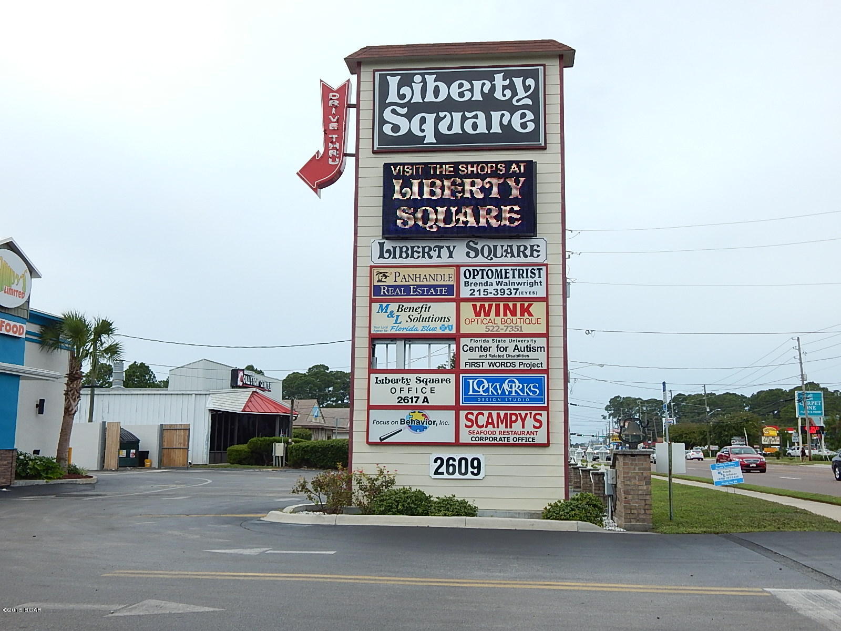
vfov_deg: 37.7
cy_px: 316
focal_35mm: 38
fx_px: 923
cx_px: 420
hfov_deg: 49.0
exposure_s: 1/800
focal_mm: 6.8
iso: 125
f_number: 3.4
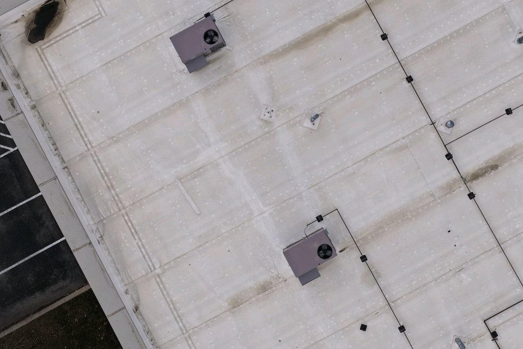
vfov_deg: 37.8
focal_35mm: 35
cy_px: 164
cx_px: 294
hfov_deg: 54.3
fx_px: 508
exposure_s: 1/2000
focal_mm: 14.45
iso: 320
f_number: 2.8
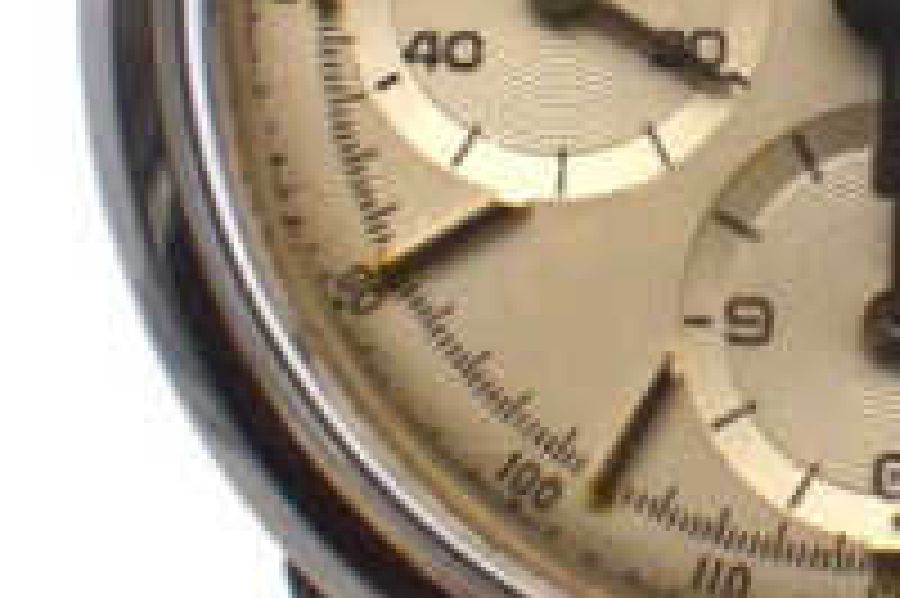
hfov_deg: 5.6
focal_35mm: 368
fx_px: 9180
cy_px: -9
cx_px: 954
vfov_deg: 3.7
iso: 400
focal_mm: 35
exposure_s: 1/200
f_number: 10
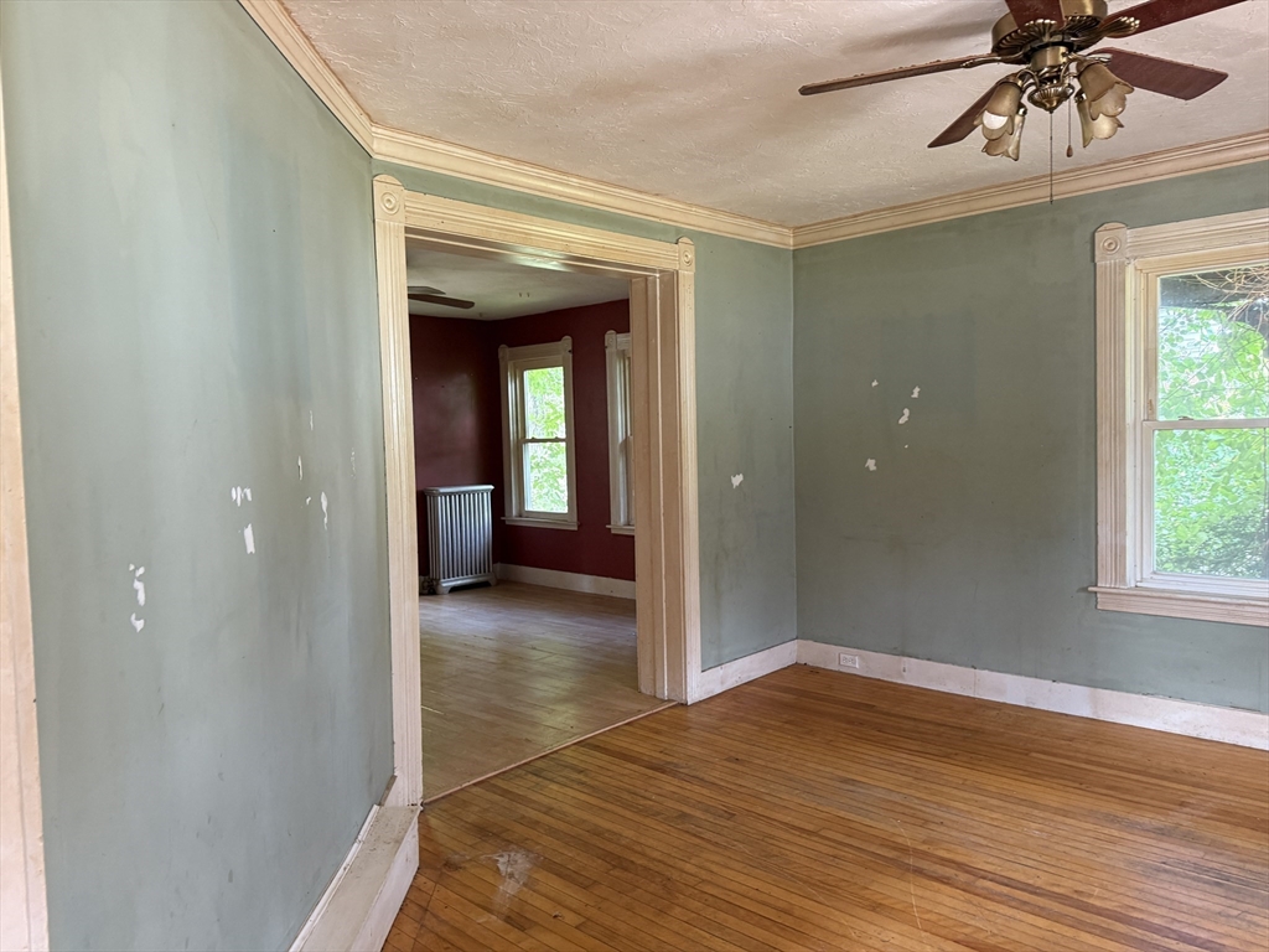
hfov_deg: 71.6
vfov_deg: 56.8
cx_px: 634
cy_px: 476
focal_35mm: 24
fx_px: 880
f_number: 1.78
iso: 320
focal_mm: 6.76
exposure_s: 1/60
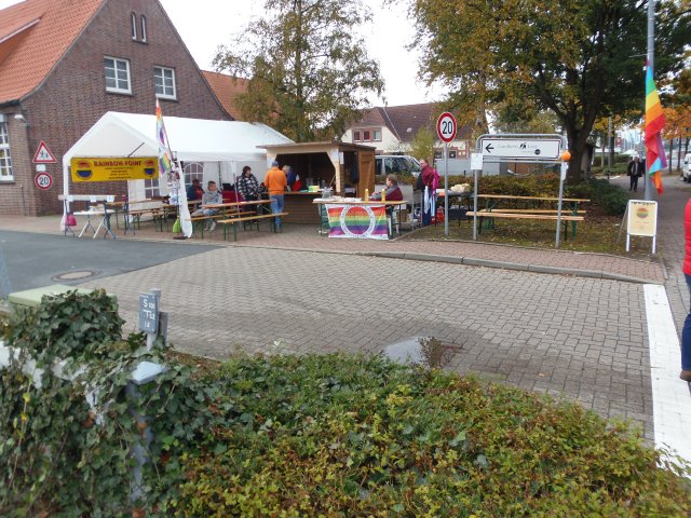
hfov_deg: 71.6
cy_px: 259
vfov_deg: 56.8
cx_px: 346
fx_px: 479
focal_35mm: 24
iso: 64
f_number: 2.9
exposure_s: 1/160
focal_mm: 4.3
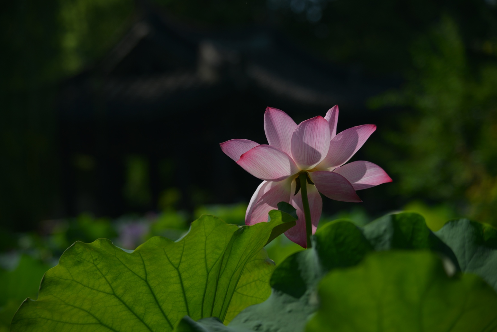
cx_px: 248
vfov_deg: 11.4
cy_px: 166
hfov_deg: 17.1
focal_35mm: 120
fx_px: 1657
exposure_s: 1/1000
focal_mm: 120
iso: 100
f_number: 4
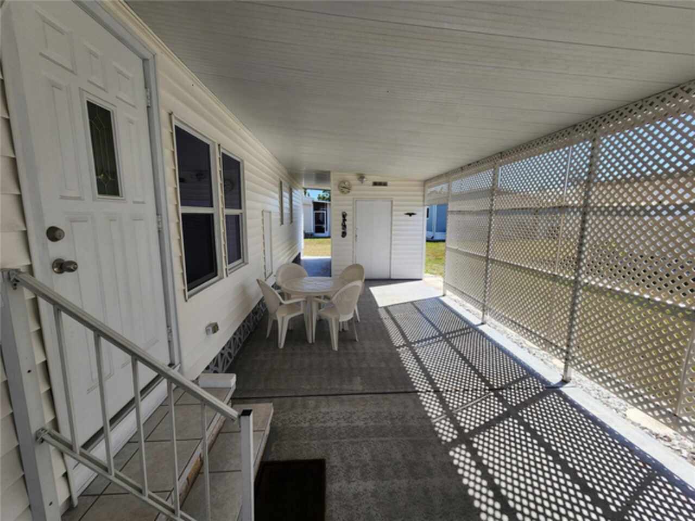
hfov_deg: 106.2
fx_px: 261
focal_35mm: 13
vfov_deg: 89.9
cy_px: 260
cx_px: 348
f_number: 2.2
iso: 50
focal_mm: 2.2
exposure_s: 1/1139
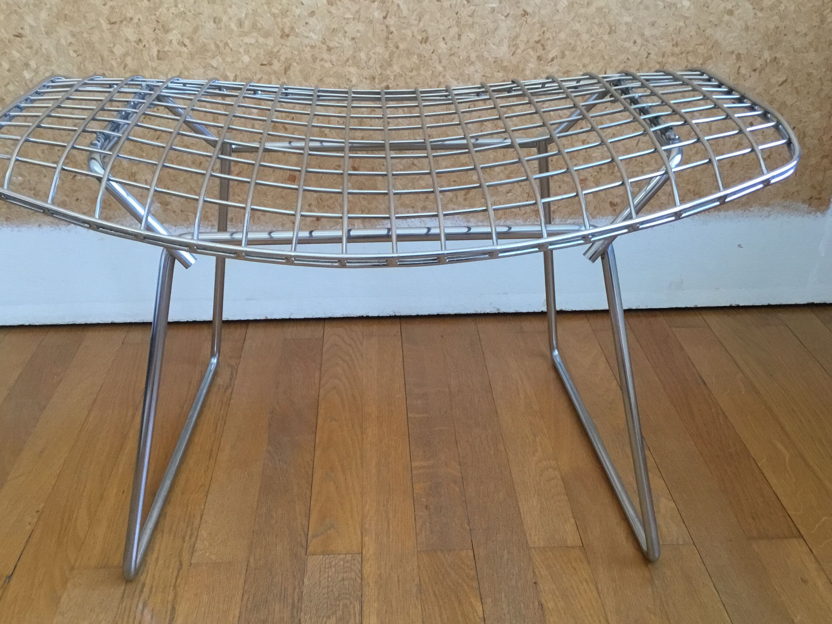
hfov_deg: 50.1
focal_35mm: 37
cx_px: 404
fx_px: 889
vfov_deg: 38.6
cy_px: 362
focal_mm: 3.3
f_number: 2.4
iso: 160
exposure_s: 1/33
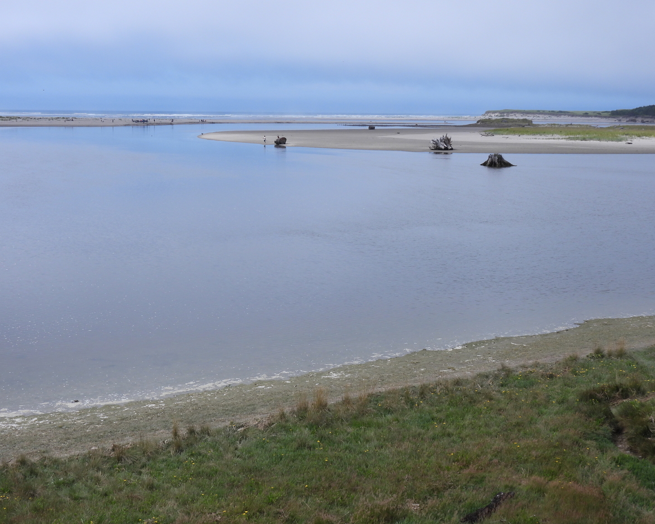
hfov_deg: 35.4
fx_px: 1027
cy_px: 262
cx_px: 314
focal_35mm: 53
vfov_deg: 28.6
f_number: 4
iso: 100
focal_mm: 8.9
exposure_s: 1/1600
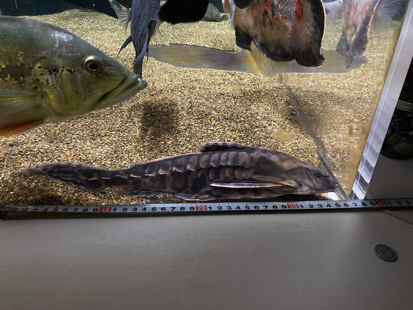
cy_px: 155
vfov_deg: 49.7
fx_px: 334
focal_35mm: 28
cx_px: 206
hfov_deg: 63.4
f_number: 1.8
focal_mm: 3.99
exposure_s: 1/52
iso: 320
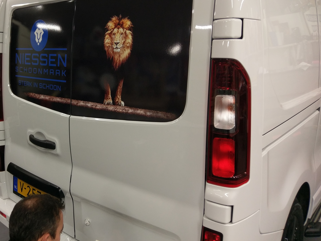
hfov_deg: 50.2
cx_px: 100
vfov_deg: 39.5
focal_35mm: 36
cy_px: 95
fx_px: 334
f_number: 1.8
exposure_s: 1/33
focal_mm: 4.58
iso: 200
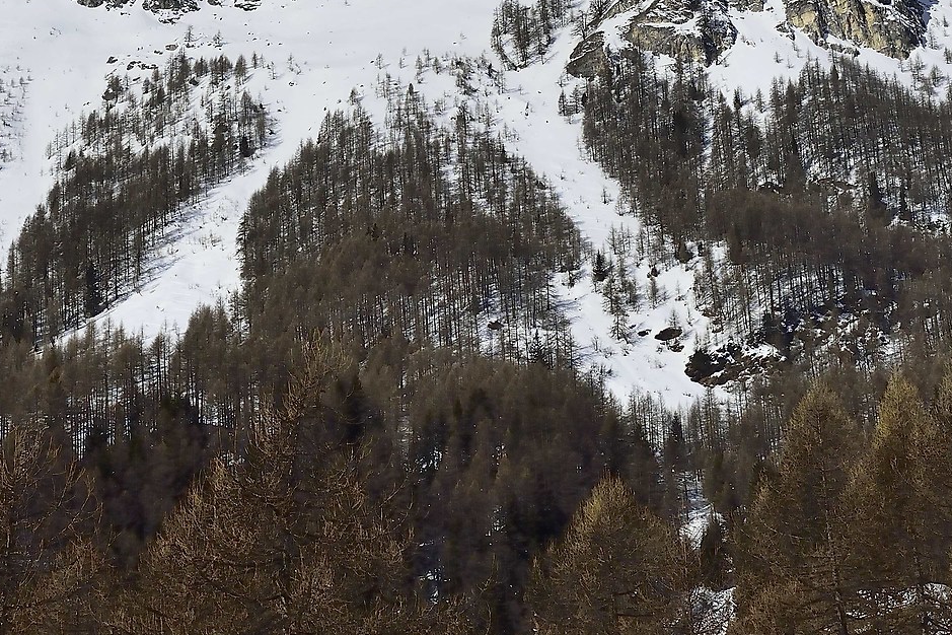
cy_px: -24
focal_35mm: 92
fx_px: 2433
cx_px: 438
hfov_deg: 22.1
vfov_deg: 14.6
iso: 500
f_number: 7.1
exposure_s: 1/1600
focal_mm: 24
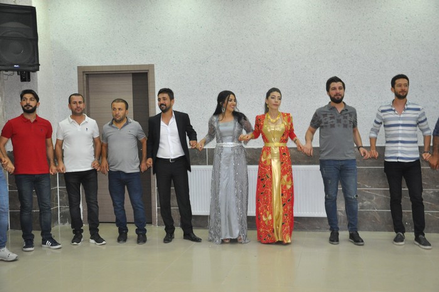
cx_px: 220
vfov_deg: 28.0
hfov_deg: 41.2
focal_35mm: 48
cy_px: 146
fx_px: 585
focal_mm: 32
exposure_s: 1/60
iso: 1250
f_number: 4.5
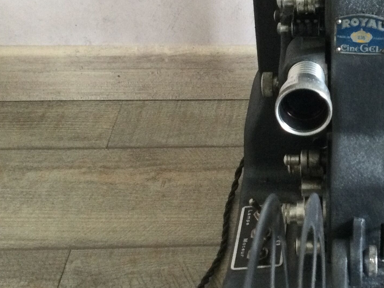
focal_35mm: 71
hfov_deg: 26.5
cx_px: 342
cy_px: 108
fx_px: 788
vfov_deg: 20.7
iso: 160
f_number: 2.4
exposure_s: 1/33
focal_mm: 3.3
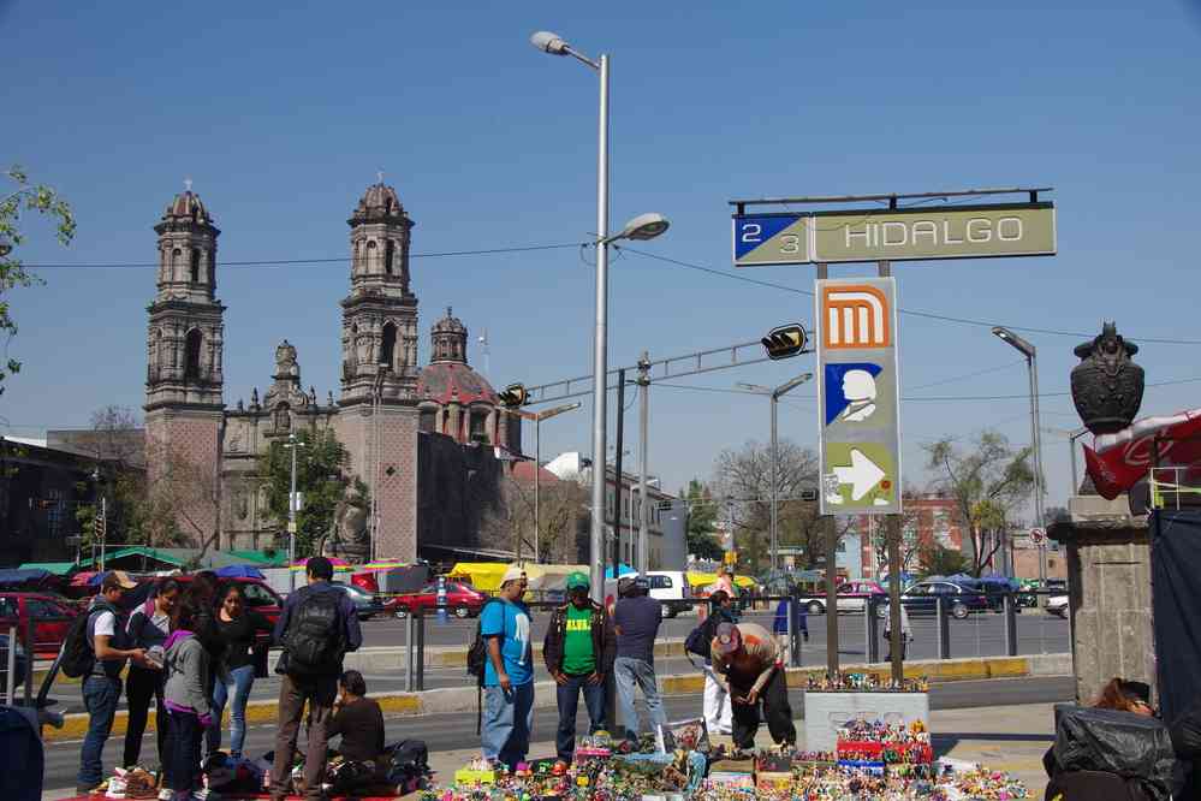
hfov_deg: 45.4
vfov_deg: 31.2
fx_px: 1434
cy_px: 400
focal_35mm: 43
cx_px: 600
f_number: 11
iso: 200
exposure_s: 1/100
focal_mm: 29.4
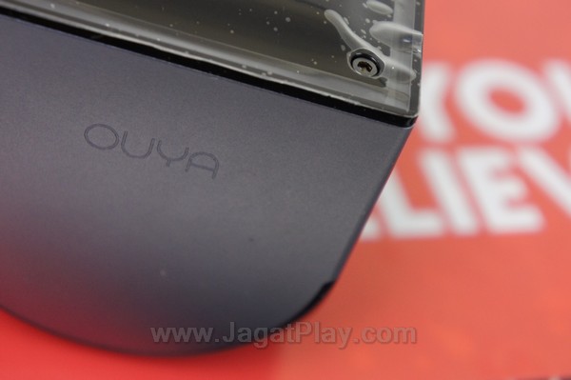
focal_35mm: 82
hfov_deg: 24.6
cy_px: 190
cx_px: 286
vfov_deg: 16.5
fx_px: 1307
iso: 1600
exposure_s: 1/50
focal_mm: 55
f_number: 5.6
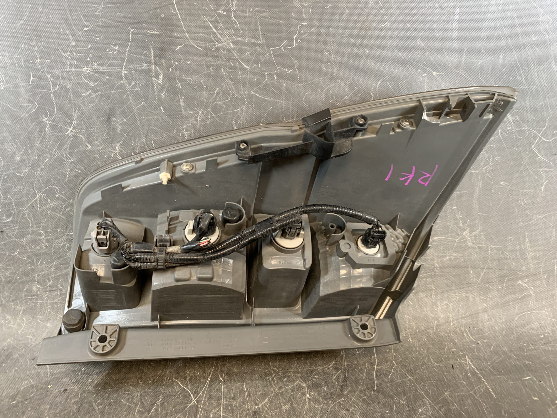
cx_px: 278
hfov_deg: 67.3
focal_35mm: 26
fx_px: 418
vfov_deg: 53.1
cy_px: 209
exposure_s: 1/60
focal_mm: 4.25
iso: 160
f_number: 1.8
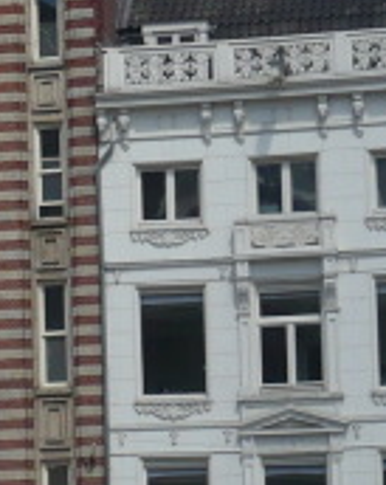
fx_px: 3336
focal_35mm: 233
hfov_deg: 6.6
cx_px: -130
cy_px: 261
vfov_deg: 8.3
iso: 100
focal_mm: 9.9
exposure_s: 1/200
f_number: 10
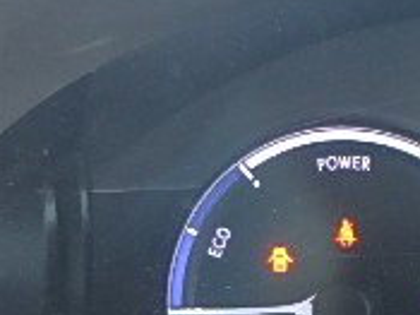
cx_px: 557
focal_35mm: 77
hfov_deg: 22.5
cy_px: 320
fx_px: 934
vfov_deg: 18.6
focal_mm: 3.7
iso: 250
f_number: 3.5
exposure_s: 1/30
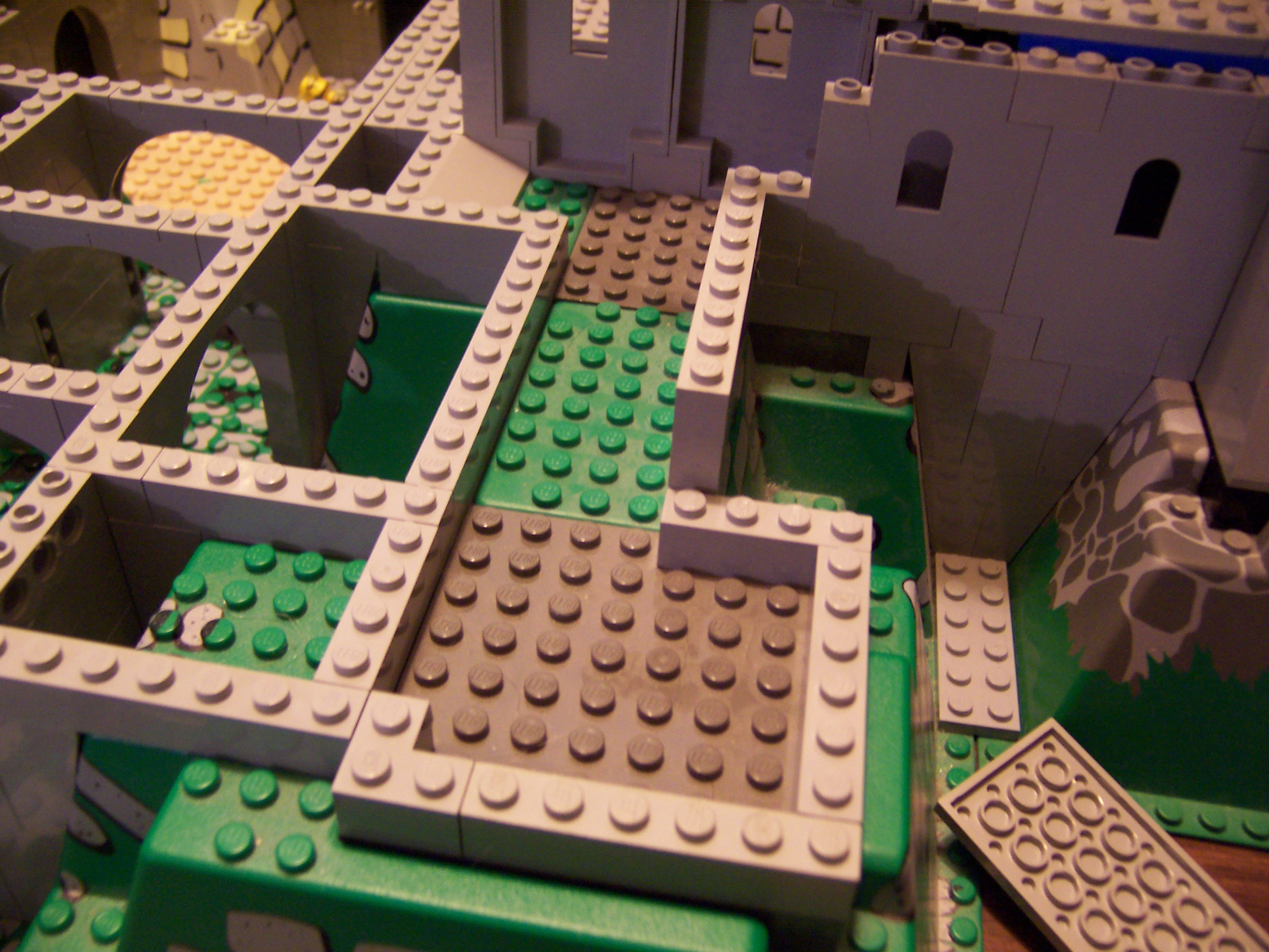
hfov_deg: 55.4
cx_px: 634
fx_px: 1210
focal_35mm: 33
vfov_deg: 42.9
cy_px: 476
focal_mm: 5.5
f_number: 2.8
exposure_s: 1/8
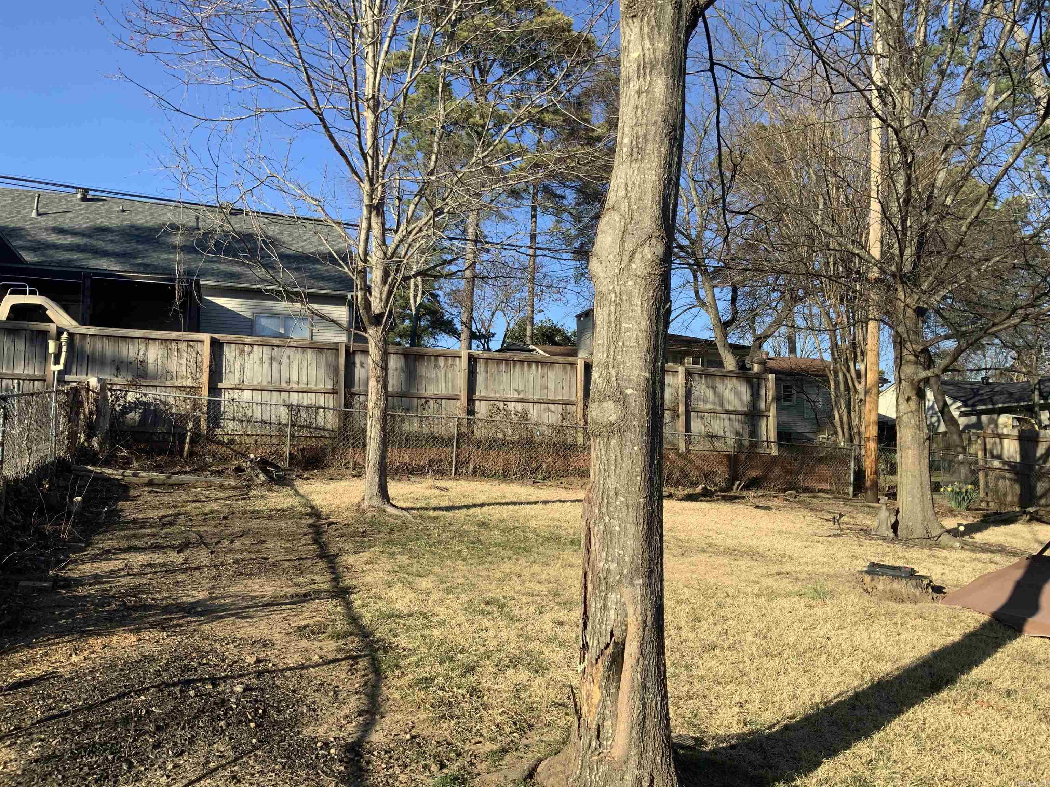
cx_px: 525
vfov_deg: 48.2
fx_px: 880
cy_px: 394
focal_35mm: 29
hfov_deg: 61.7
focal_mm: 3
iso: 16
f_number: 1.8
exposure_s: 1/1144
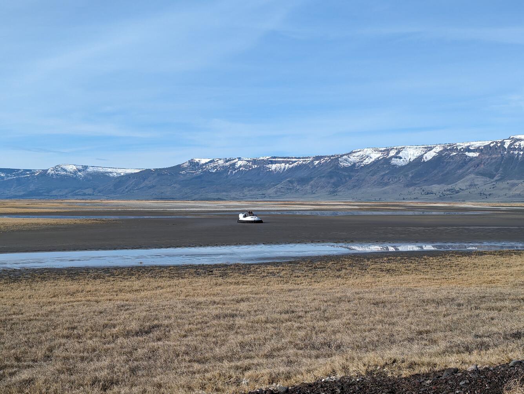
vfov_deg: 30.3
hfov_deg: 39.6
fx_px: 728
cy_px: 197
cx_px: 262
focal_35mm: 48
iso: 51
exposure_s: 1/2169
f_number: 1.85
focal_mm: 6.81
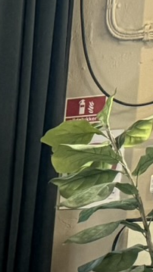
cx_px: -564
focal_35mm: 149
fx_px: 1074
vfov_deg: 13.3
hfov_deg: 6.0
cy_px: 454
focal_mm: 6.76
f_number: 1.78
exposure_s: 1/100
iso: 320
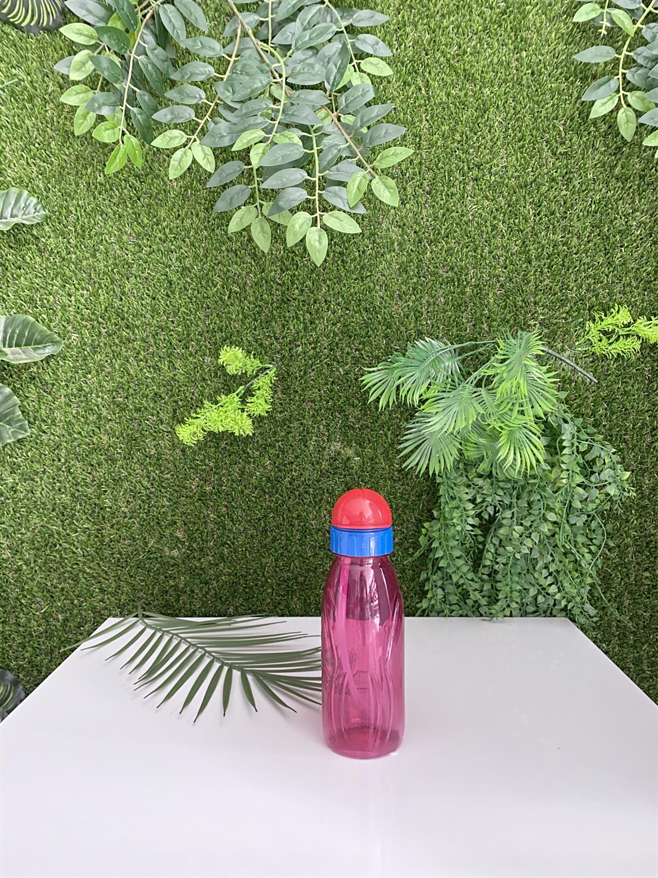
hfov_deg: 53.1
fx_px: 659
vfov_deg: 67.3
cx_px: 329
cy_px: 439
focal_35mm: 26
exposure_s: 1/24
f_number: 1.8
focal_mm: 4.25
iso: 1250
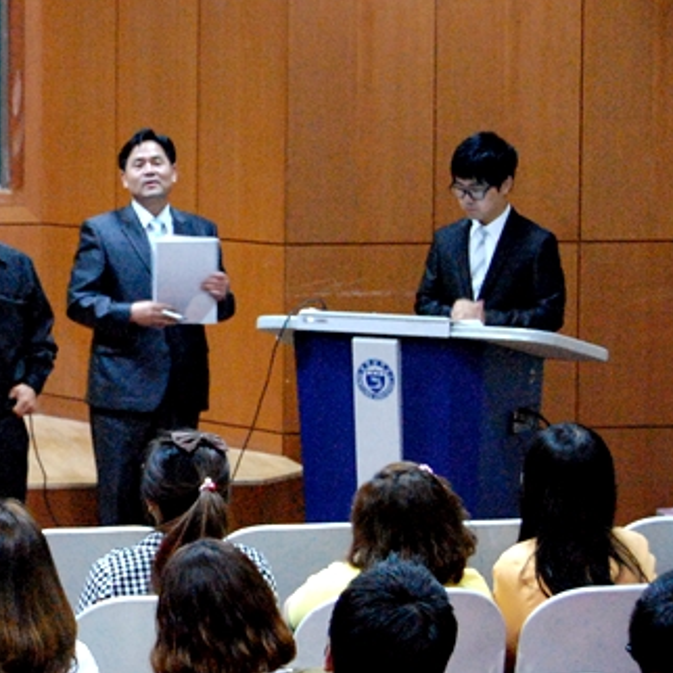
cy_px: 282
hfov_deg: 12.6
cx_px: -8
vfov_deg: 12.7
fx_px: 3013
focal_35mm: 137
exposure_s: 1/20
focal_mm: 46
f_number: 5.3
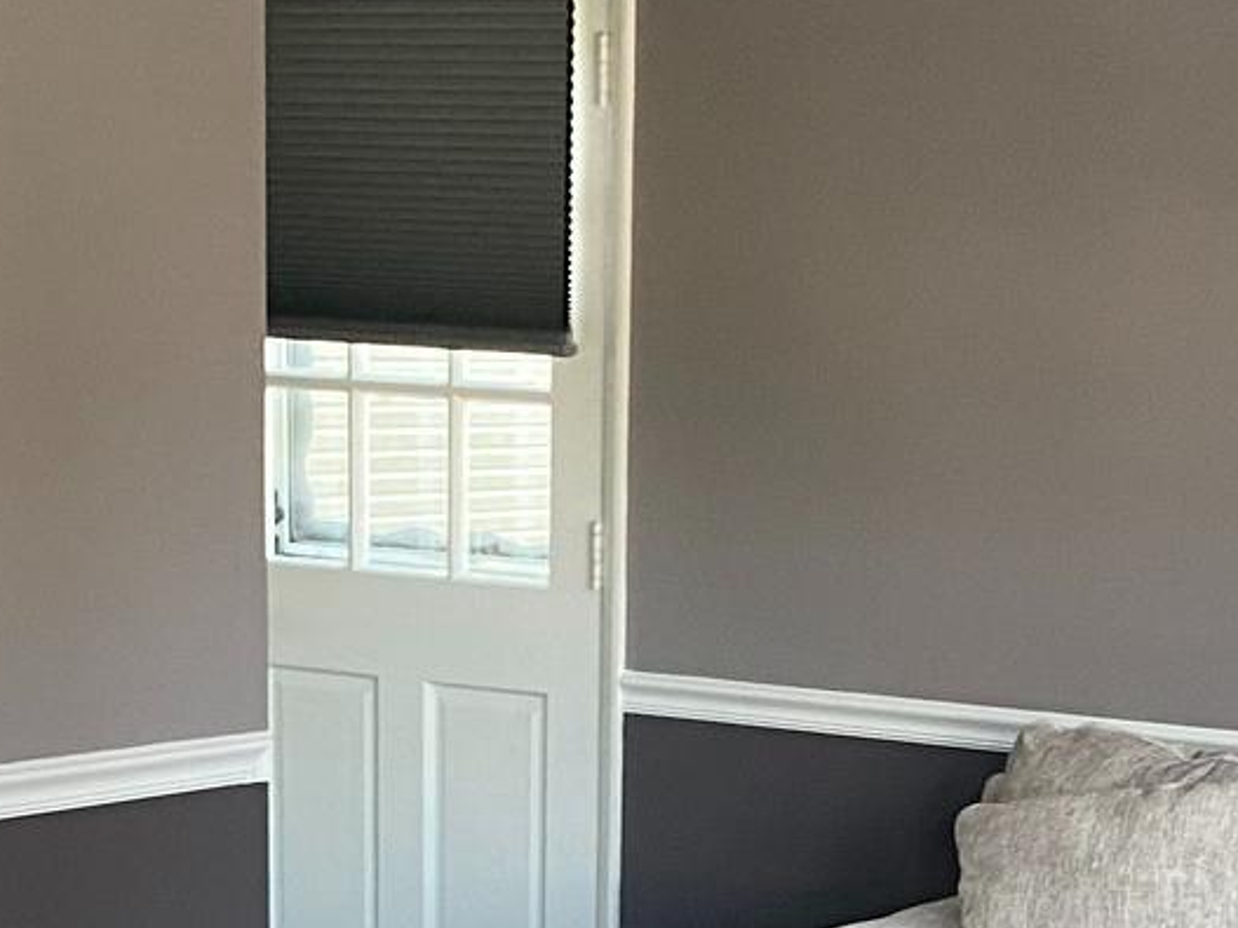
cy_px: 1248
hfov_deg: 19.4
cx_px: 792
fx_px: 3611
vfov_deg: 14.0
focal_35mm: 101
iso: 125
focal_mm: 4.25
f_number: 1.8
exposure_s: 1/60
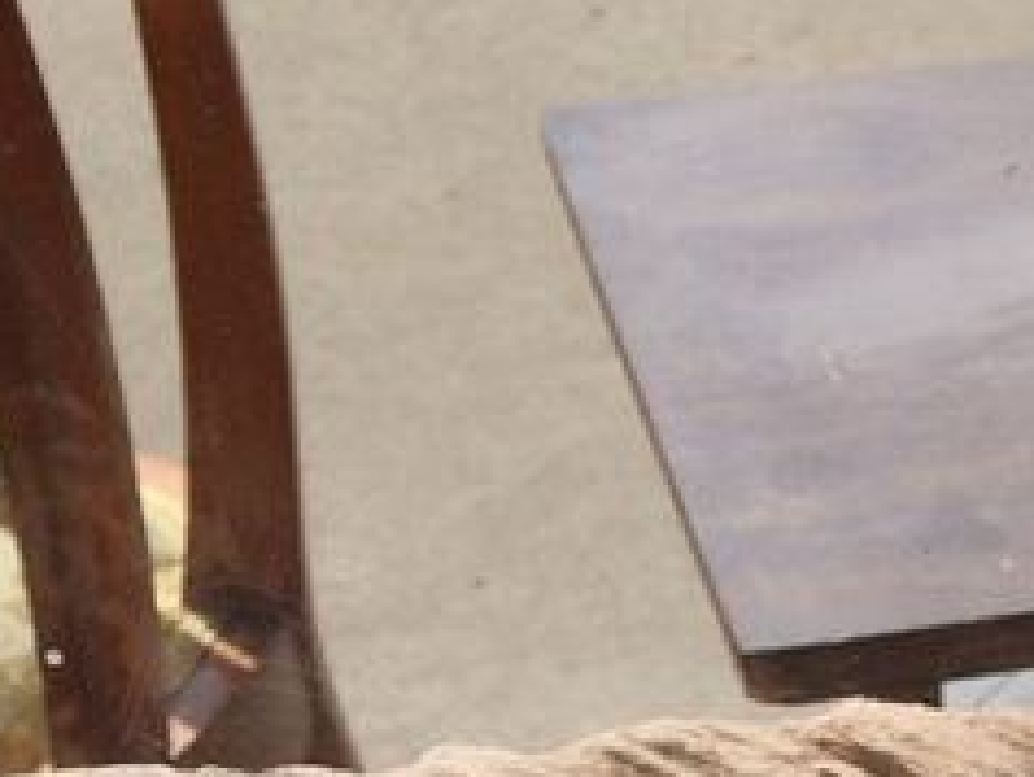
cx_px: 1741
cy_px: 1364
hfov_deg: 15.3
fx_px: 3407
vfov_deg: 12.0
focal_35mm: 114
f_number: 2.2
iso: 40
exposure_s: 1/3731
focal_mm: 4.12
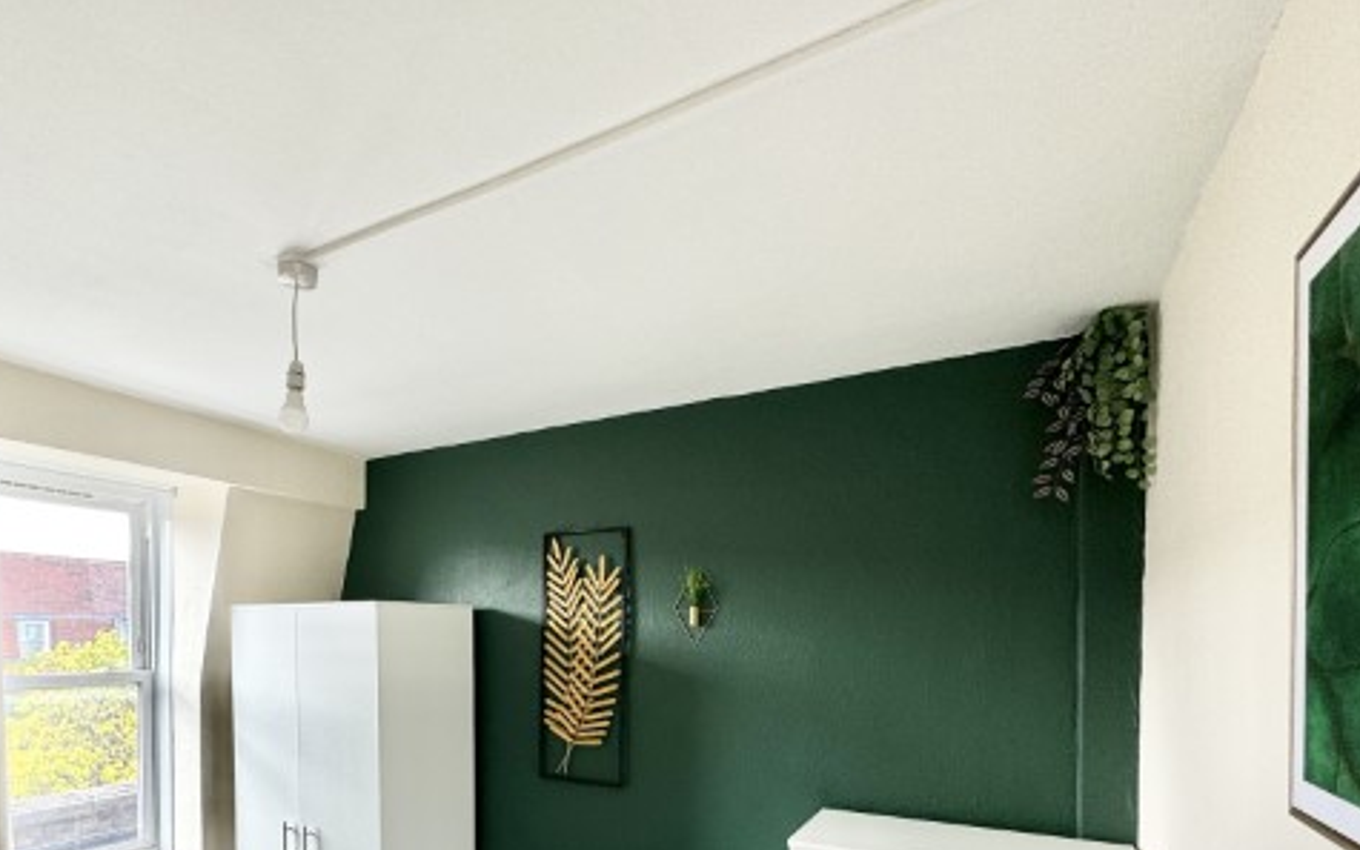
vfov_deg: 56.1
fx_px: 741
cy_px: 658
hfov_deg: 84.1
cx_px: 553
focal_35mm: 20
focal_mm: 2.22
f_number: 2.2
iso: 100
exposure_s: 1/99
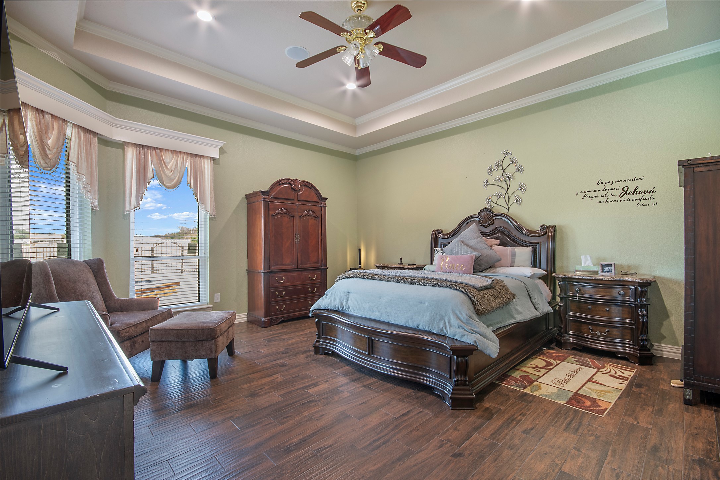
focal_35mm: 15
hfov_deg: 100.4
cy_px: 240
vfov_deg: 77.3
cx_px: 360
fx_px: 300
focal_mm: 10
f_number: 11
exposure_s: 1/4
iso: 100
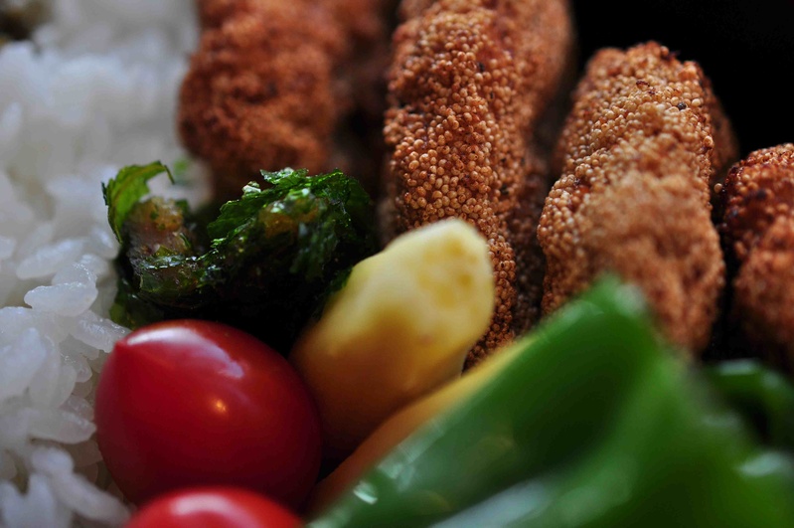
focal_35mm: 60
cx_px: 397
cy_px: 264
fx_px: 1322
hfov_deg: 33.4
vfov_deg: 22.6
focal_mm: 40
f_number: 3.2
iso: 250
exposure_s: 1/250
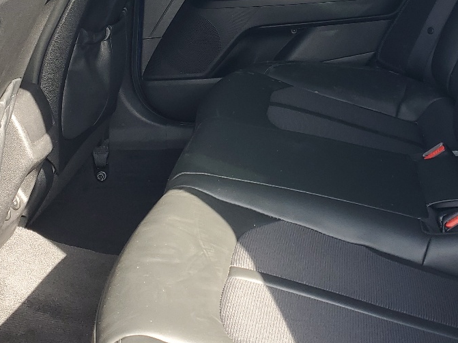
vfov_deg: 23.3
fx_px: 820
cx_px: 228
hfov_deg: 31.2
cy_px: 66
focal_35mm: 62
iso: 50
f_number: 1.5
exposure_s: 1/185
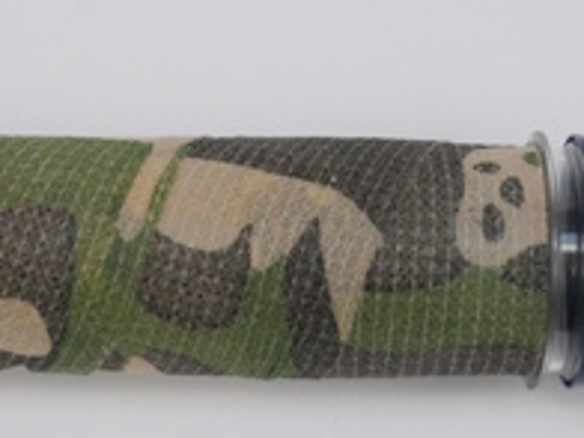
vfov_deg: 11.9
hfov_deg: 15.9
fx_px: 2092
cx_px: 241
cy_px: 259
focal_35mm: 124
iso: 3200
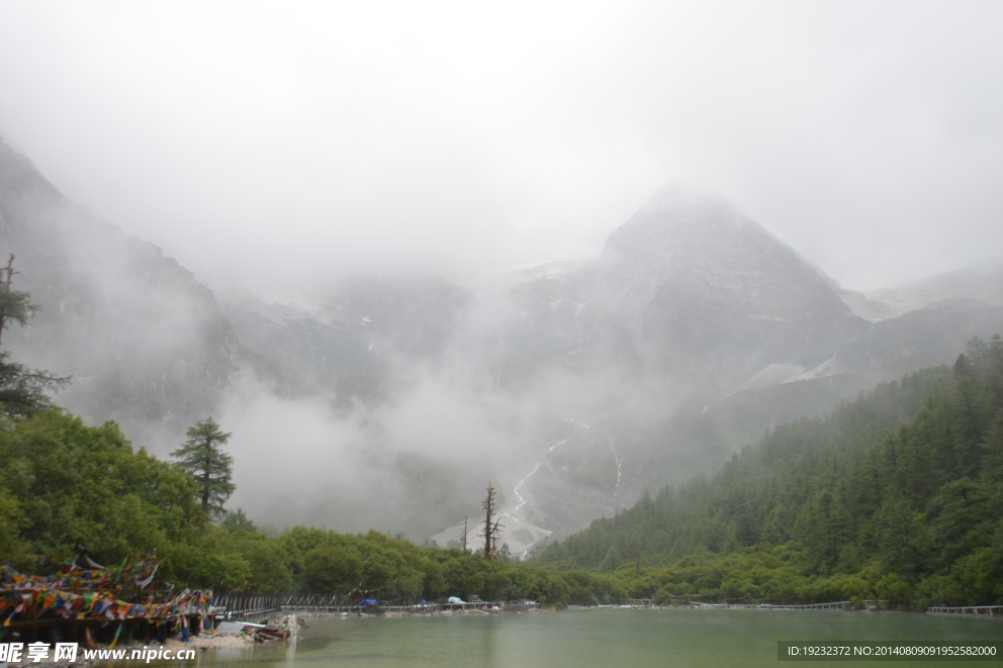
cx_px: 499
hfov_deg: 55.8
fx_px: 947
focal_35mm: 34
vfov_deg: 38.9
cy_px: 328
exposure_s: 1/250
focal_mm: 22
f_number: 8
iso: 140
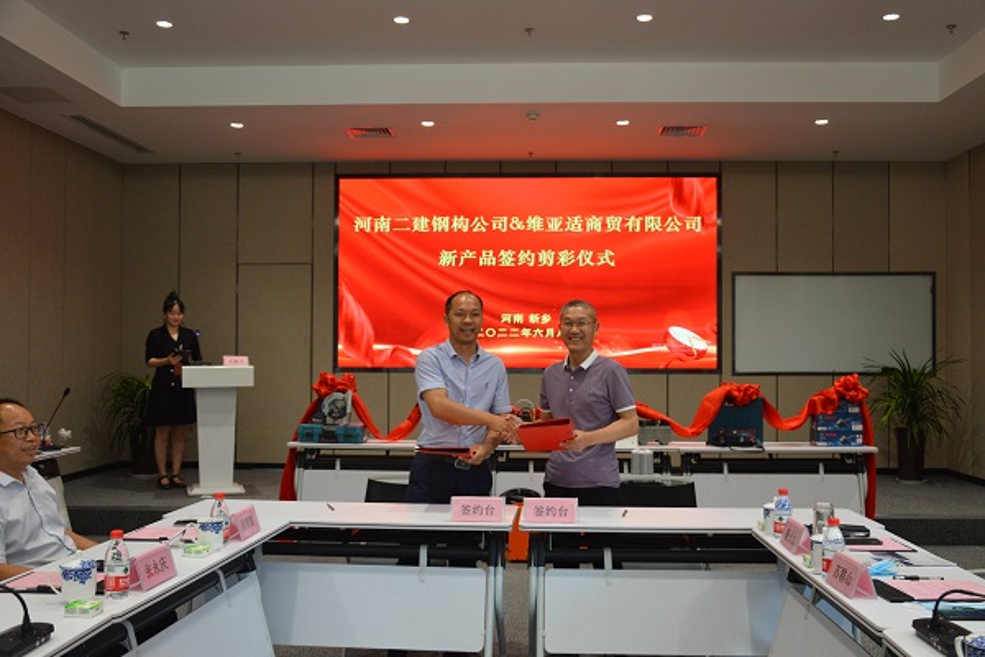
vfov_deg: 36.9
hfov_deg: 53.1
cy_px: 328
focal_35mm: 36
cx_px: 492
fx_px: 985
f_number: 3.8
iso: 800
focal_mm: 24
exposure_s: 1/60
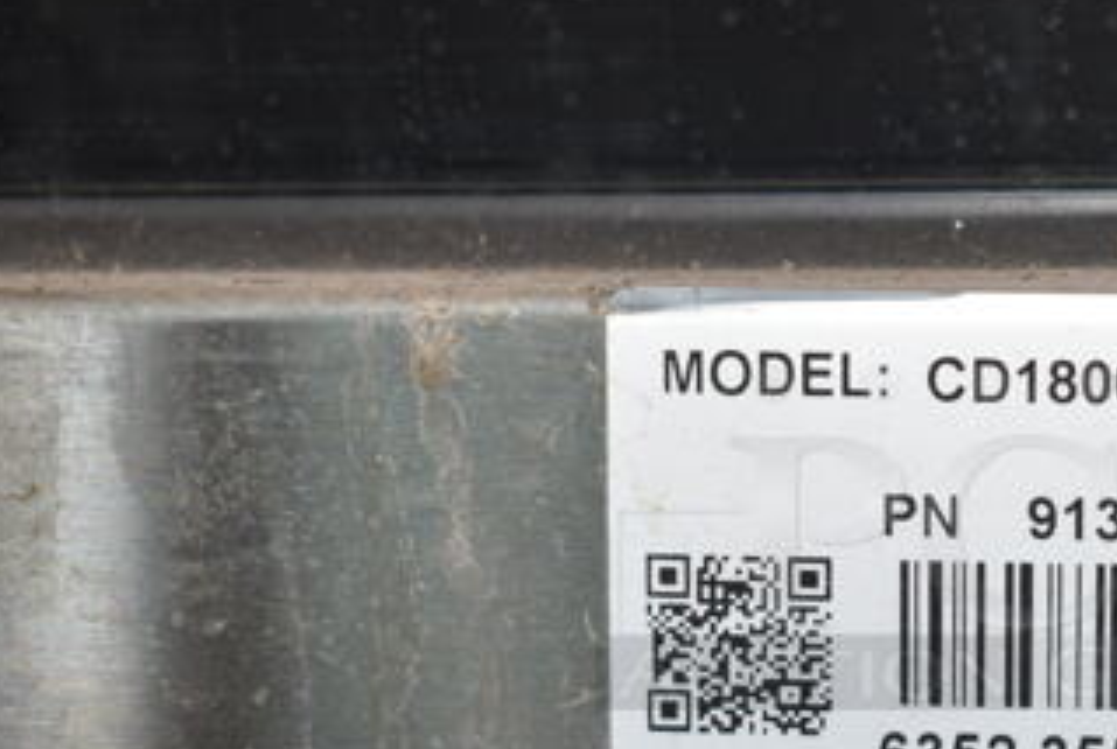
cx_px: 987
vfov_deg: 10.7
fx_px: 4009
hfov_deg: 15.7
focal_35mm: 129
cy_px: 525
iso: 200
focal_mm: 45
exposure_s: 1/30
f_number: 5.6
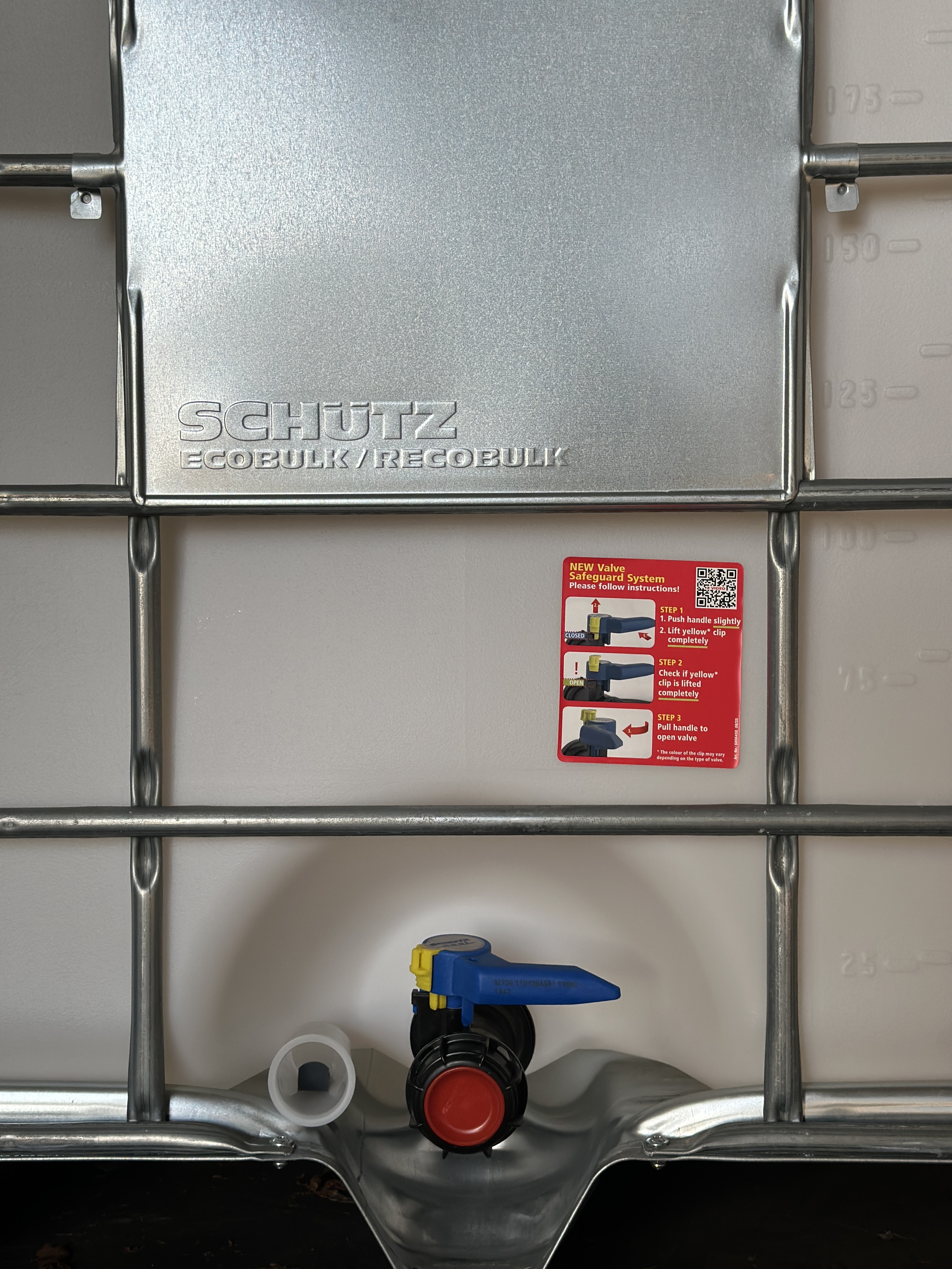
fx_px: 1760
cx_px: 476
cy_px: 634
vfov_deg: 39.7
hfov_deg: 30.3
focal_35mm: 48
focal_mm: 6.86
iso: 80
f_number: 1.78
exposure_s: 1/355
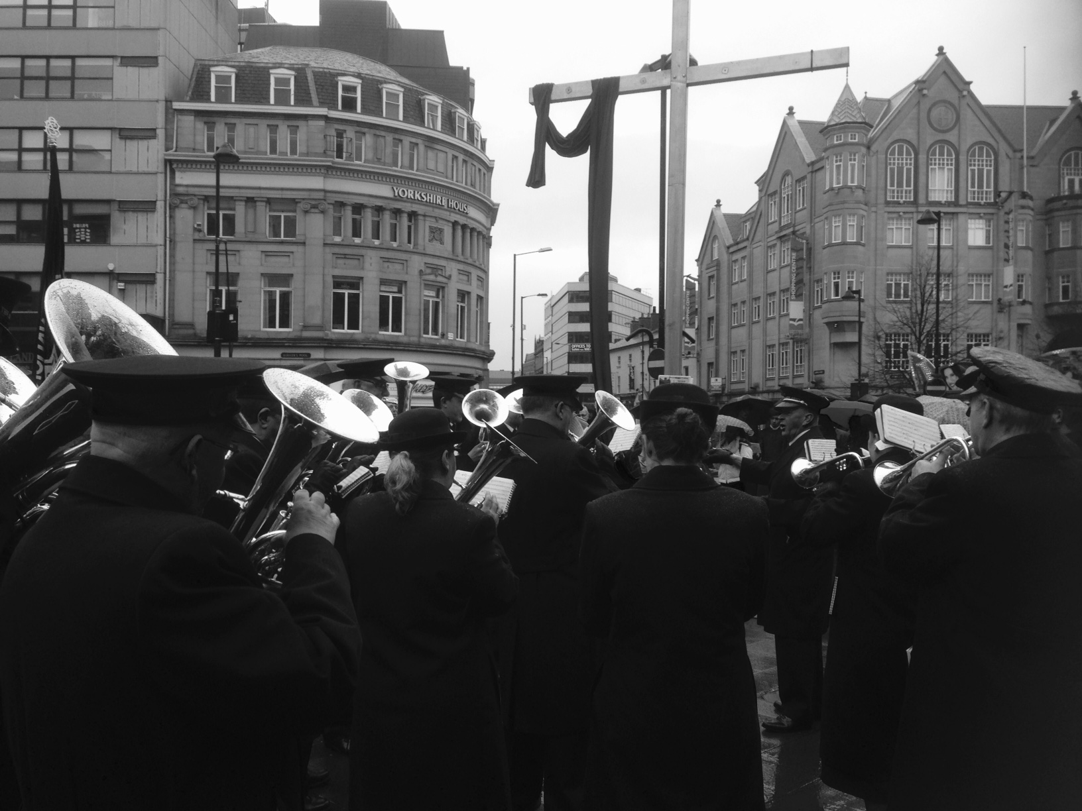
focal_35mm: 33
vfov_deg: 42.9
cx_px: 541
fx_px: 1031
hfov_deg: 55.4
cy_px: 406
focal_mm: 4.12
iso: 50
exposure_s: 1/167
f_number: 2.4
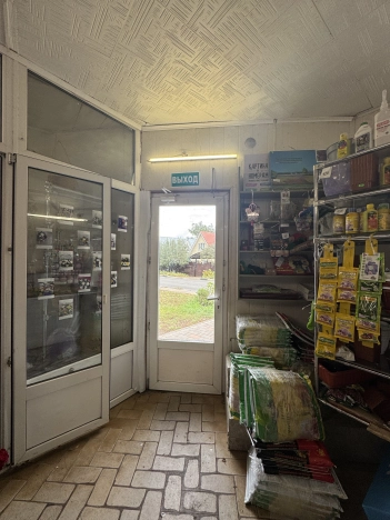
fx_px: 210
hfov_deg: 85.7
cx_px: 195
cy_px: 260
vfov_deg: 102.1
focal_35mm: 14
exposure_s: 1/99
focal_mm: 2.22
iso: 64
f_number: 2.2
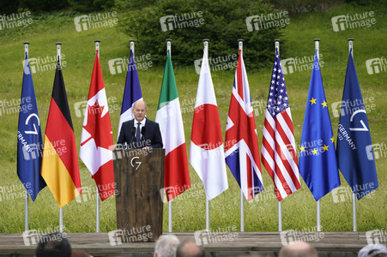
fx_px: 1321
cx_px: 194
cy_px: 128
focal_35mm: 123
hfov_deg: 16.7
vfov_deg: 11.1
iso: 400
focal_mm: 123
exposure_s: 1/640
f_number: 5.6
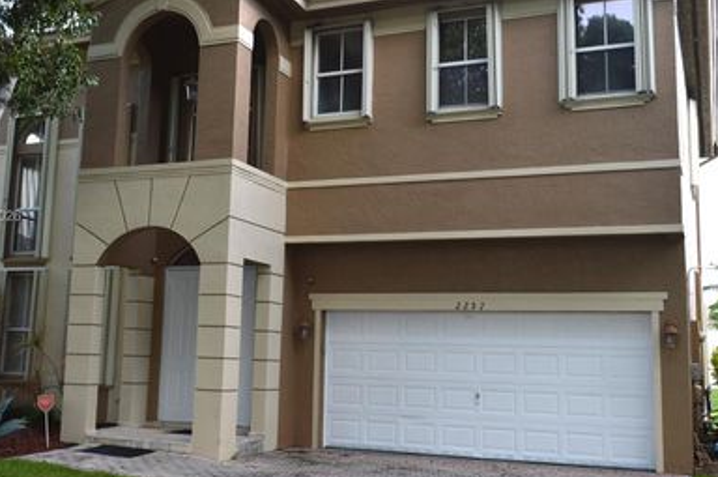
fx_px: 857
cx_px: 307
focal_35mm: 43
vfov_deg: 31.1
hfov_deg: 45.4
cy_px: 217
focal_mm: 22
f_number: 5.6
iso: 125
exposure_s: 1/125
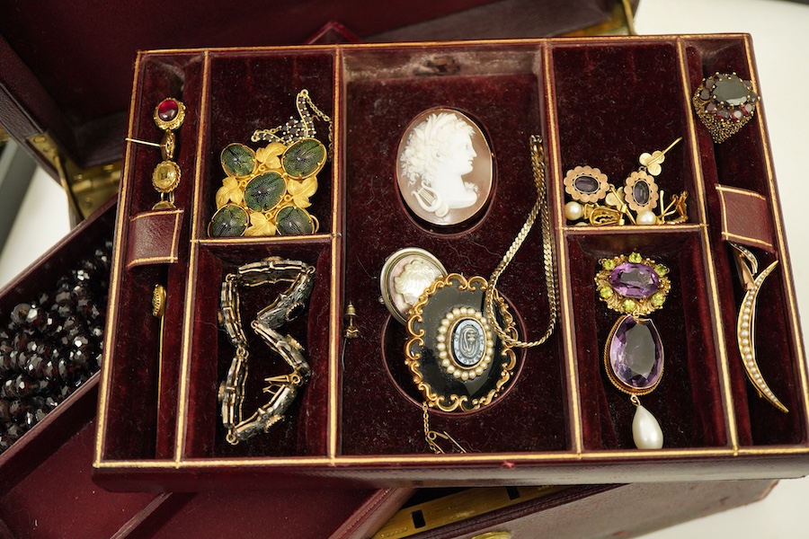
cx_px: 404
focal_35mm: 45
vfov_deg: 29.9
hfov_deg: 43.6
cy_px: 270
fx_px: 1011
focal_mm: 30
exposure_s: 1/160
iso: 1250
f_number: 3.5
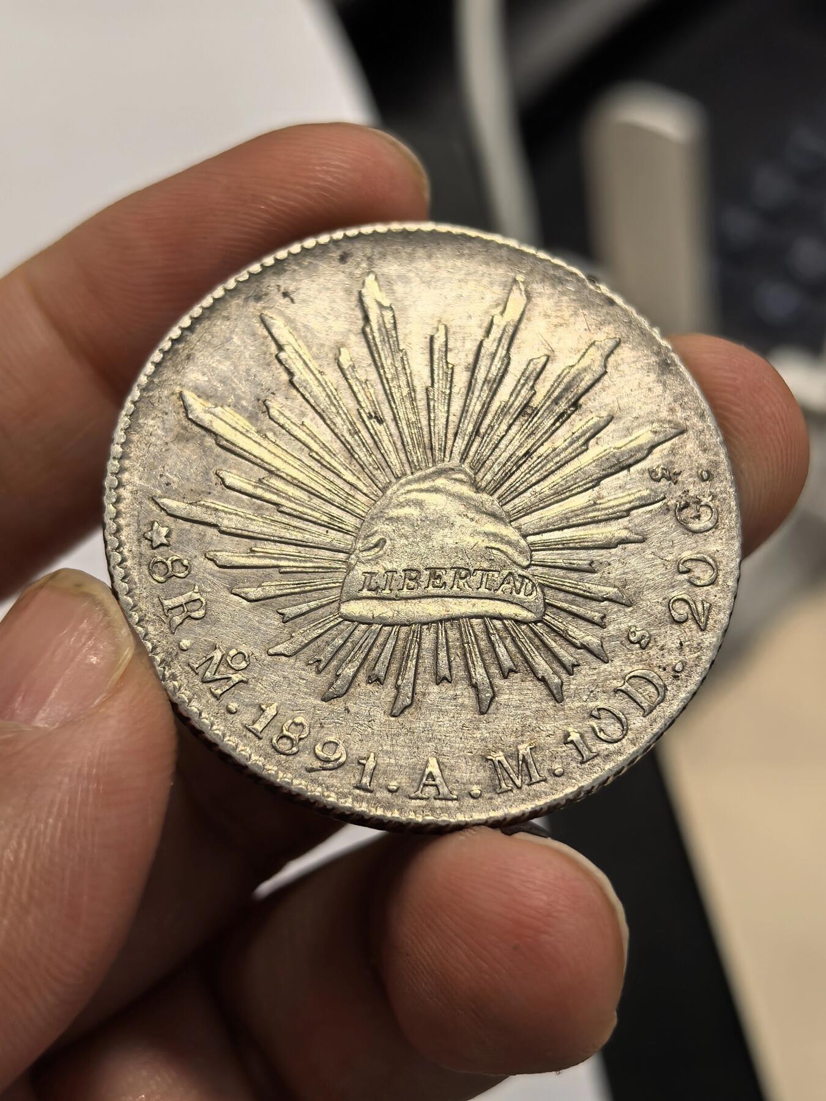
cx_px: 413
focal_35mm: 54
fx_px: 1718
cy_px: 550
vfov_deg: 35.5
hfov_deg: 27.0
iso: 80
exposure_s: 1/100
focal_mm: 6.98
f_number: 2
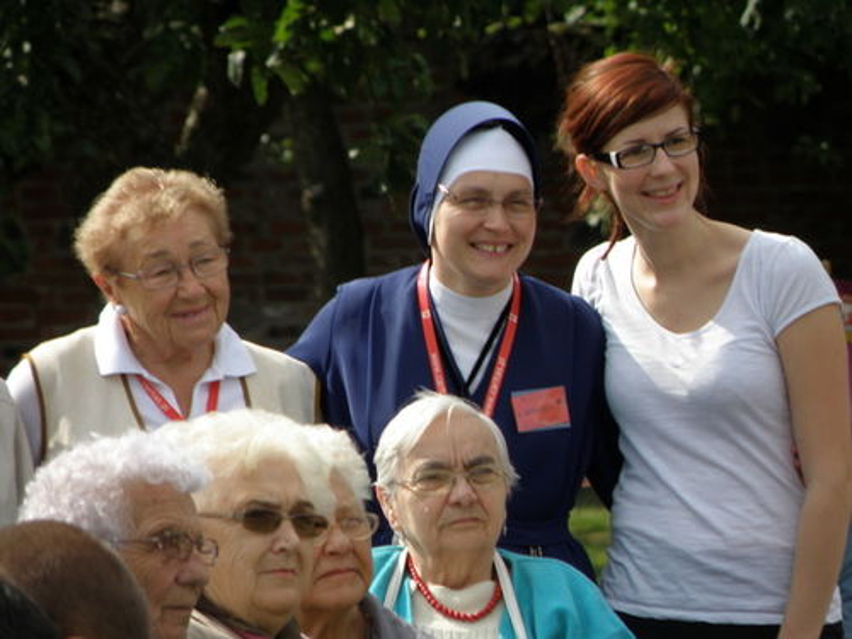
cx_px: 426
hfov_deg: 4.6
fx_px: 10584
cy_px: 320
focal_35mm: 430
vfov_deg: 3.5
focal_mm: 76.16
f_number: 4.3
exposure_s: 1/640
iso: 80
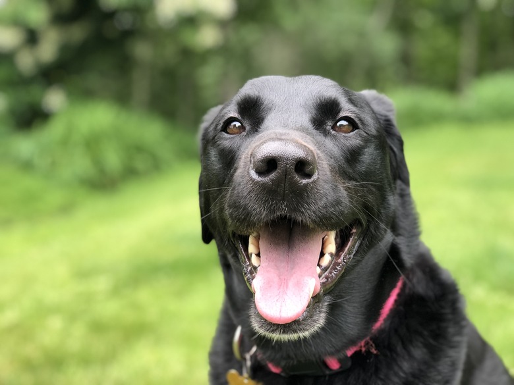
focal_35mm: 57
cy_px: 192
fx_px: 846
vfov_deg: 25.7
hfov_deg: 33.8
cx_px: 257
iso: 40
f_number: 2.8
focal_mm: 6.6
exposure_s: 1/60
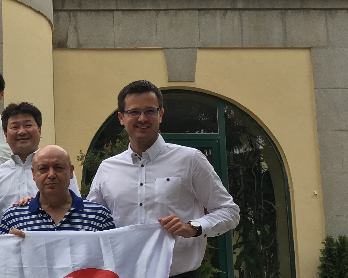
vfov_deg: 18.0
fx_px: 875
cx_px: -140
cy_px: 203
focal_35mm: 85
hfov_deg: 20.1
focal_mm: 4.15
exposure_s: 1/596
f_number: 2.2
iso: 25
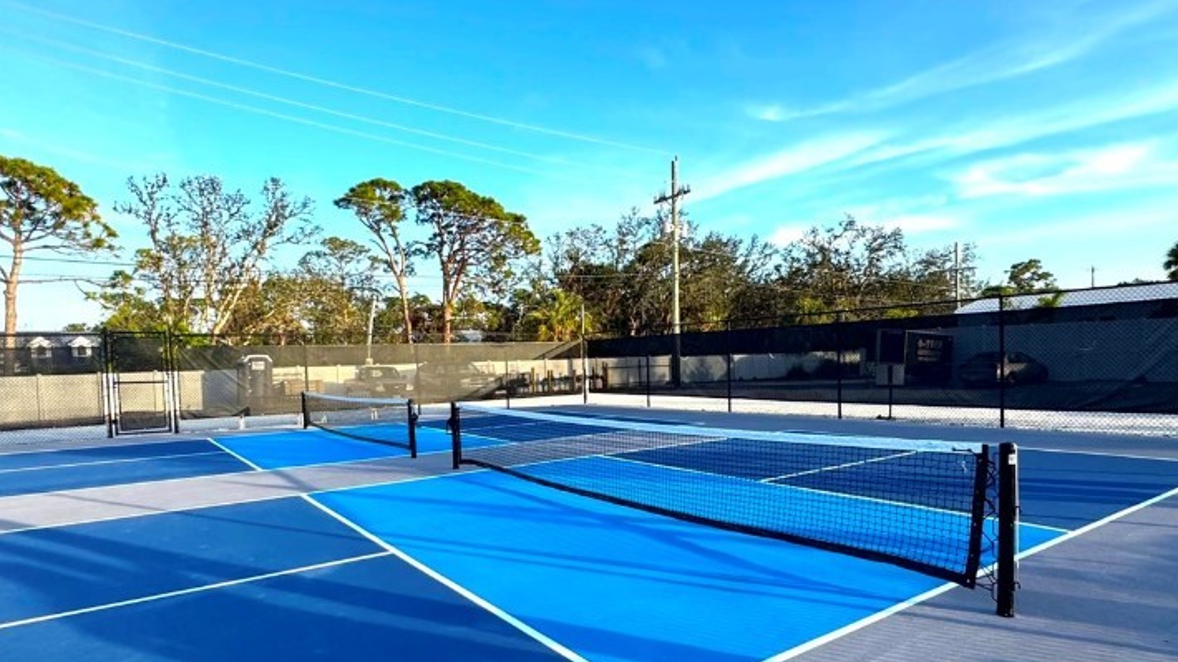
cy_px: 390
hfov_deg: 81.2
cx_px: 571
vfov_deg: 51.2
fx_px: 687
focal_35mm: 22
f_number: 2.2
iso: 40
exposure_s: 1/600
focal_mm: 2.22
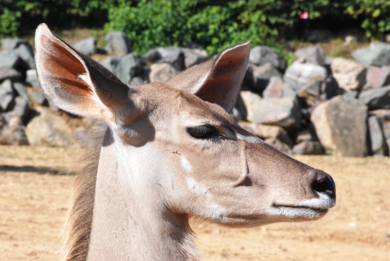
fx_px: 3579
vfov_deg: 4.2
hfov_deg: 6.2
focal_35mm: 330
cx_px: 195
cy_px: 130
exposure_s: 1/160
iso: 1600
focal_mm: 220
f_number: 29
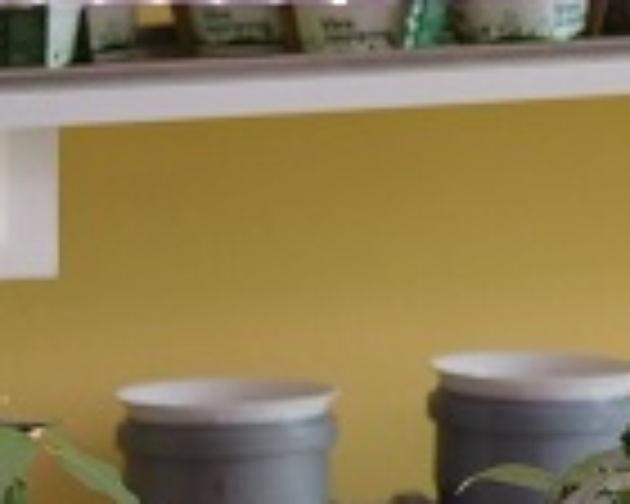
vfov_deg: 4.0
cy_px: -405
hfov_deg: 4.6
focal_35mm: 386
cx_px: 2367
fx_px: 7197
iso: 500
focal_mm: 32.1
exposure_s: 1/500
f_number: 4
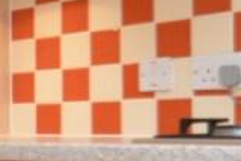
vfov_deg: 14.3
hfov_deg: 18.6
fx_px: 643
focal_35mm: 96
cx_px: -128
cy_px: 101
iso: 100
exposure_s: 1/15
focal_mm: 10
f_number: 3.5
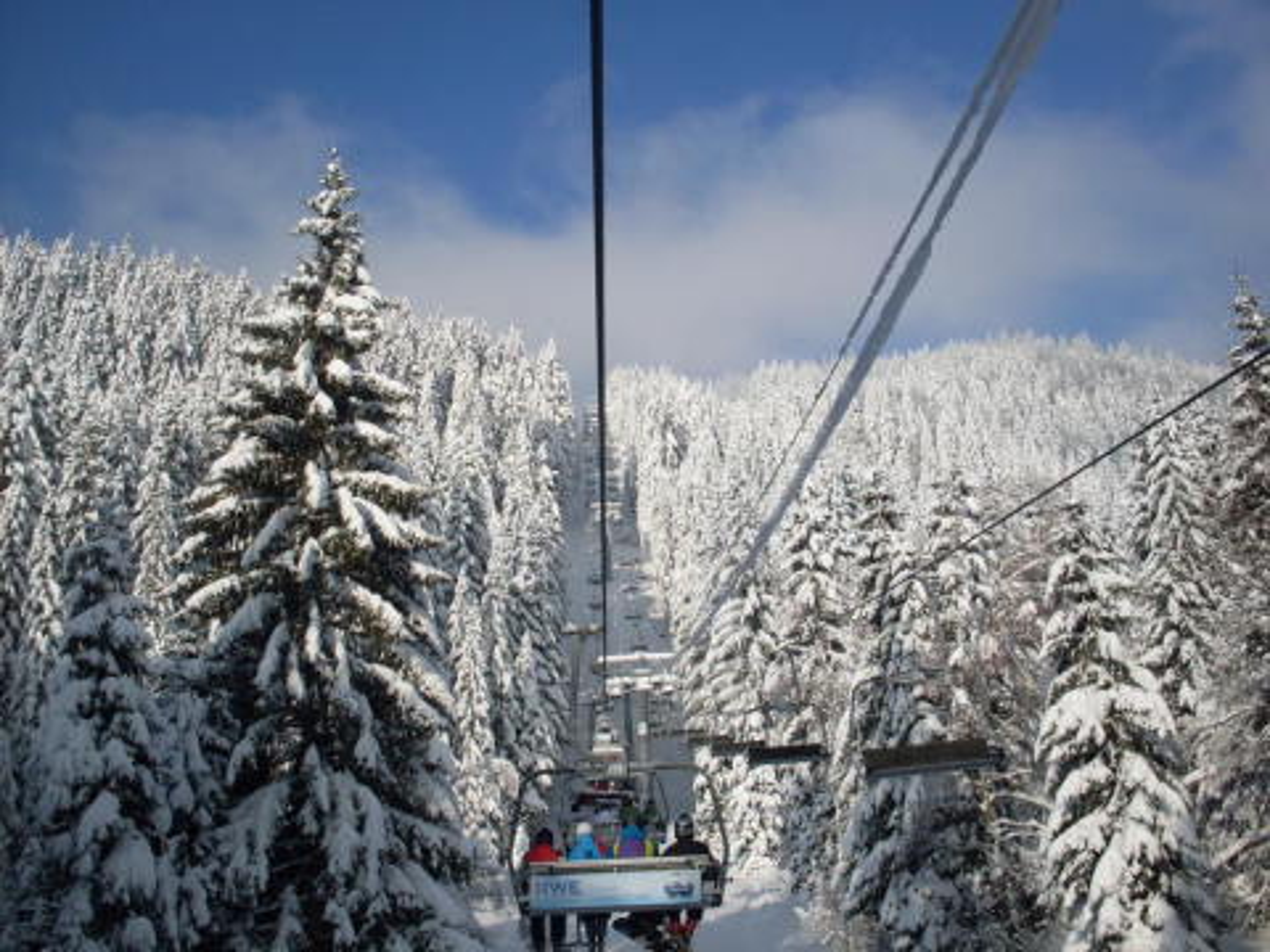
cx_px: 635
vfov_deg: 37.7
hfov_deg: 49.0
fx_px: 1394
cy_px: 476
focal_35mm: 38
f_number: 8.4
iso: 80
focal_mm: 6.3
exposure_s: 1/350
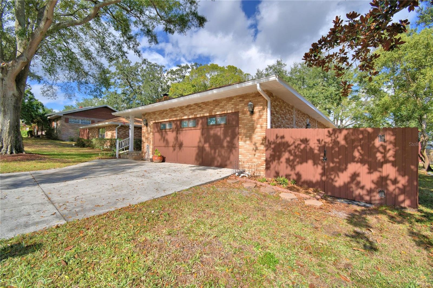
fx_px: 180
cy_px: 144
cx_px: 216
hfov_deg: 100.4
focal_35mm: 15
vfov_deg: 77.3
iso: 100
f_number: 4.5
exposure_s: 1/1250
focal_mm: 10
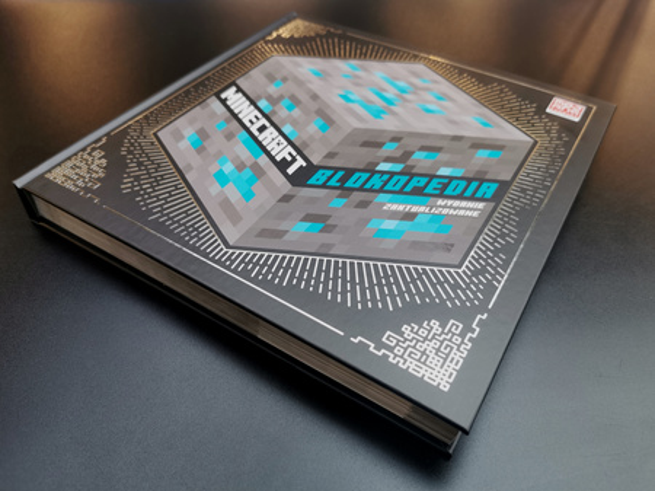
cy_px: 246
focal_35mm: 27
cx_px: 328
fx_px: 511
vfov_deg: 51.3
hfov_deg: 65.4
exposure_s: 1/50
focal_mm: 5.56
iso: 250
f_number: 1.6
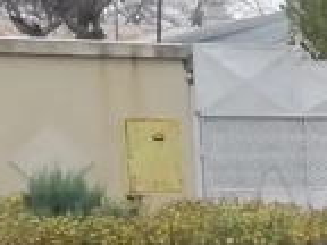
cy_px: 322
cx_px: 990
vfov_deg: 8.1
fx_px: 1700
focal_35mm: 180
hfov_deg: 8.9
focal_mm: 3.95
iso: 320
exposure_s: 1/33.3
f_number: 1.8
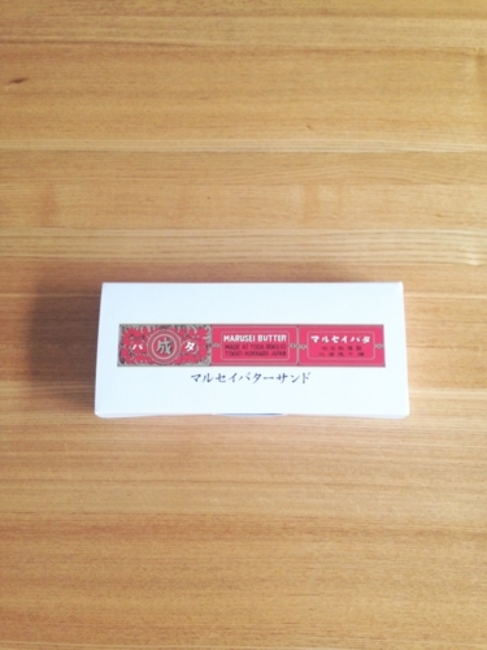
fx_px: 619
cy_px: 325
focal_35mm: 33
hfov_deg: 42.9
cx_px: 244
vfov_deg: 55.4
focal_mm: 4.12
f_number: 2.4
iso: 125
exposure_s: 1/20
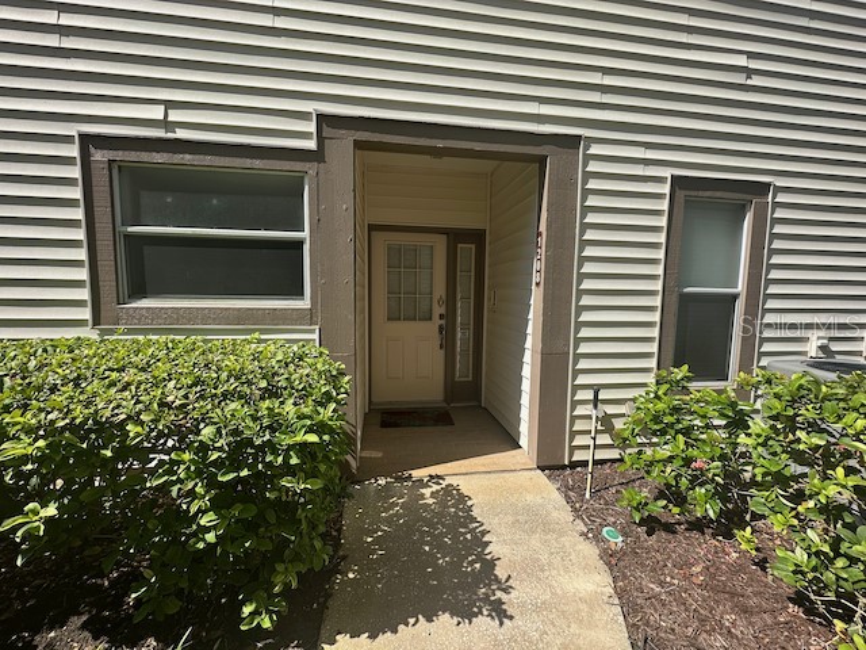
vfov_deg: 85.7
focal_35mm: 14
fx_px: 350
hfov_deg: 102.1
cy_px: 325
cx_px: 433
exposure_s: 1/1125
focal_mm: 2.22
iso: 50
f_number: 2.2
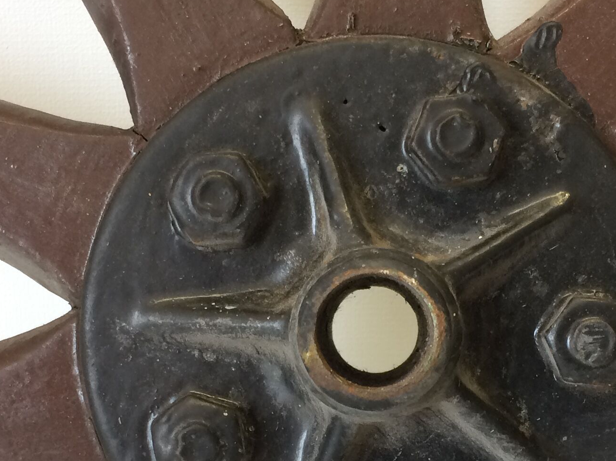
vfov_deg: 20.0
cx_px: 385
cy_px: 361
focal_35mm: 73
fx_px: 1299
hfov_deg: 26.6
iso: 40
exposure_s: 1/33
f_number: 2.2
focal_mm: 4.15
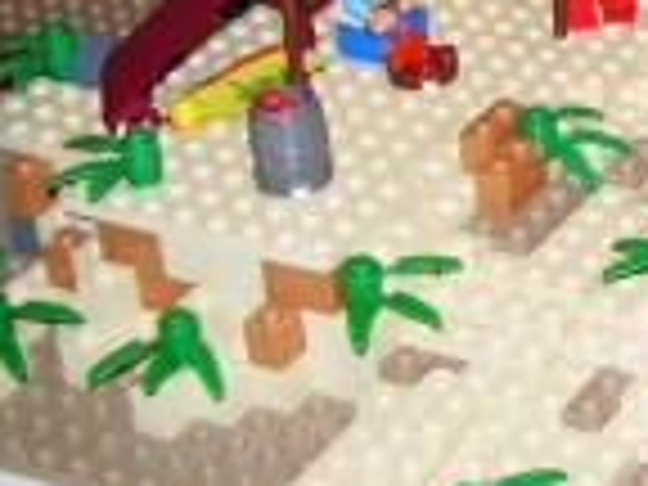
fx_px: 2097
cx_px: 999
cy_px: 0
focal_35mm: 112
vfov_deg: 13.1
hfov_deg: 16.0
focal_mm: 6
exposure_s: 1/60
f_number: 2.7
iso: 80
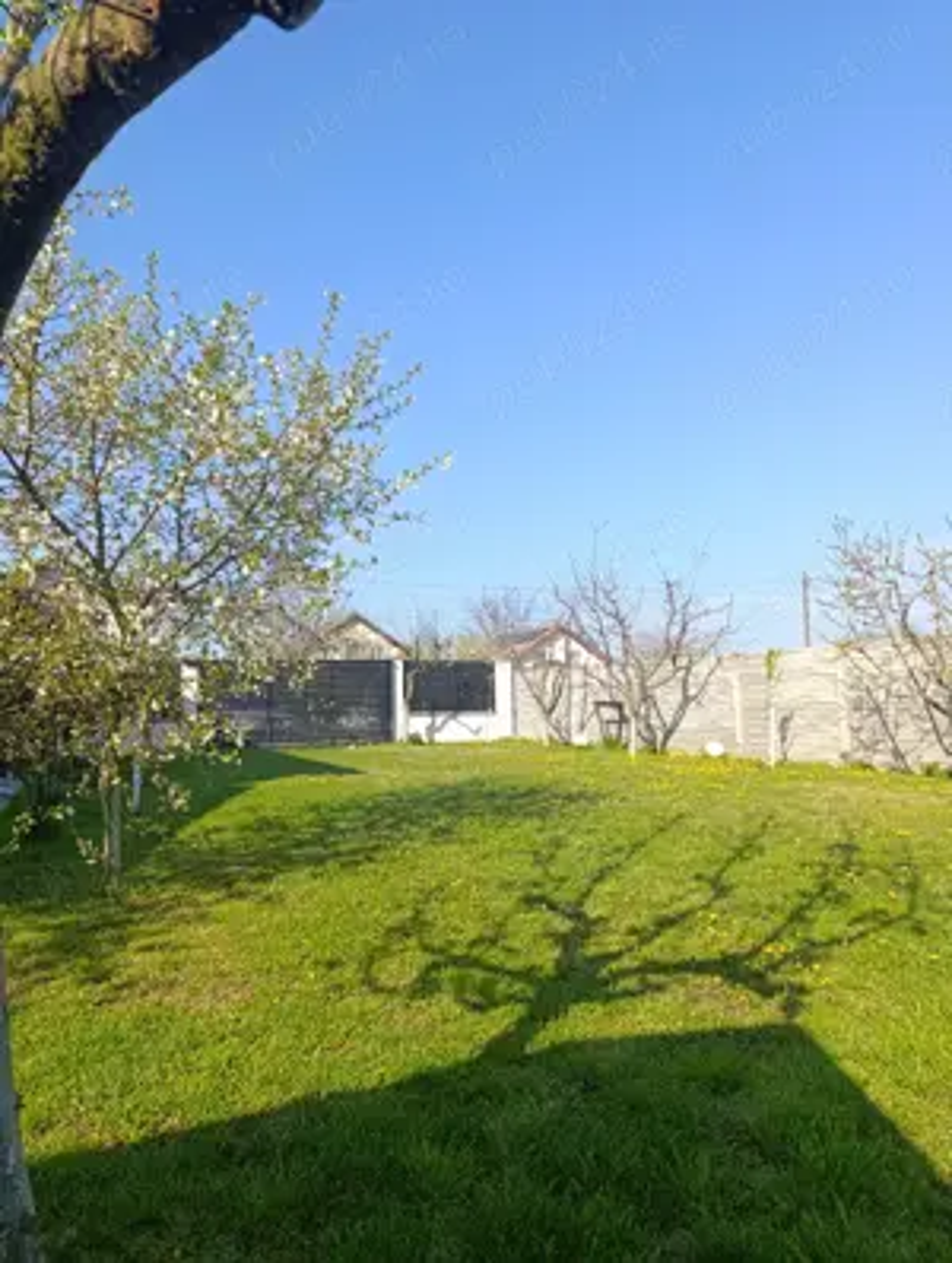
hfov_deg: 59.0
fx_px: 841
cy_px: 632
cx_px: 476
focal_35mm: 23
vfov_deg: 73.8
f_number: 1.6
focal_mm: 6.14
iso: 50
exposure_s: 1/360
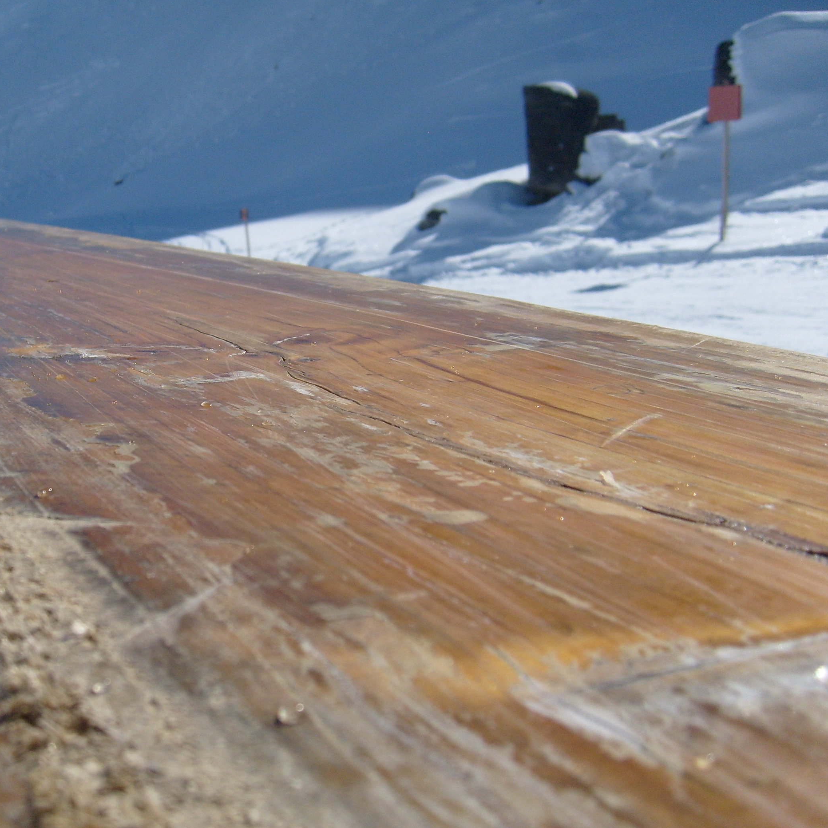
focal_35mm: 42
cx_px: 277
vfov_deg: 40.0
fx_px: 1137
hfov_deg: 39.6
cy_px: 417
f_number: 7.1
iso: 80
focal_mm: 5.8
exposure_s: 1/750
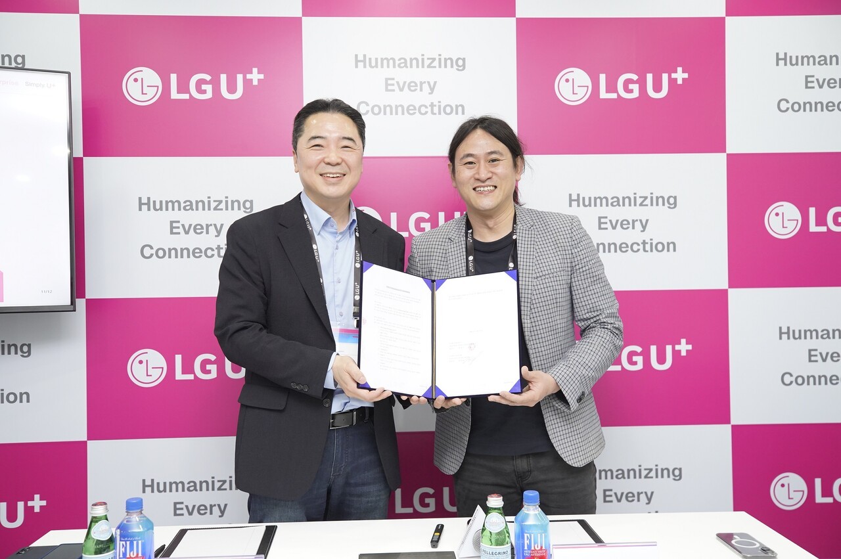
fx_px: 817
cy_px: 280
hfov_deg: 54.5
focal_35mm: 35
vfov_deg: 37.8
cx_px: 420
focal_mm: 35
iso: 2500
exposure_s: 1/160
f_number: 4
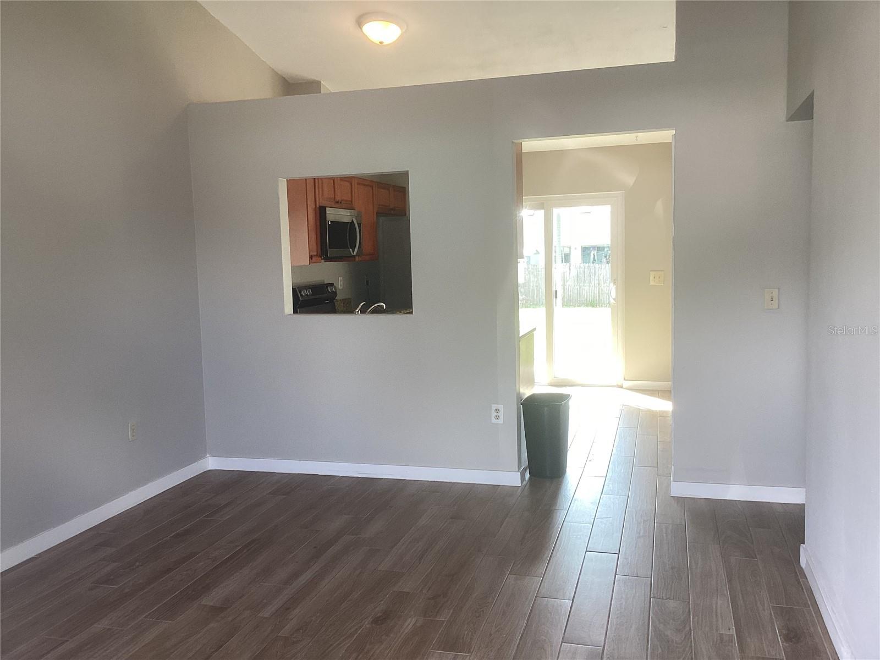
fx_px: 788
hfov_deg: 58.4
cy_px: 330
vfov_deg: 45.4
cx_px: 440
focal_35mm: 31
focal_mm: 3.3
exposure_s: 1/60
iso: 50
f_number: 2.4
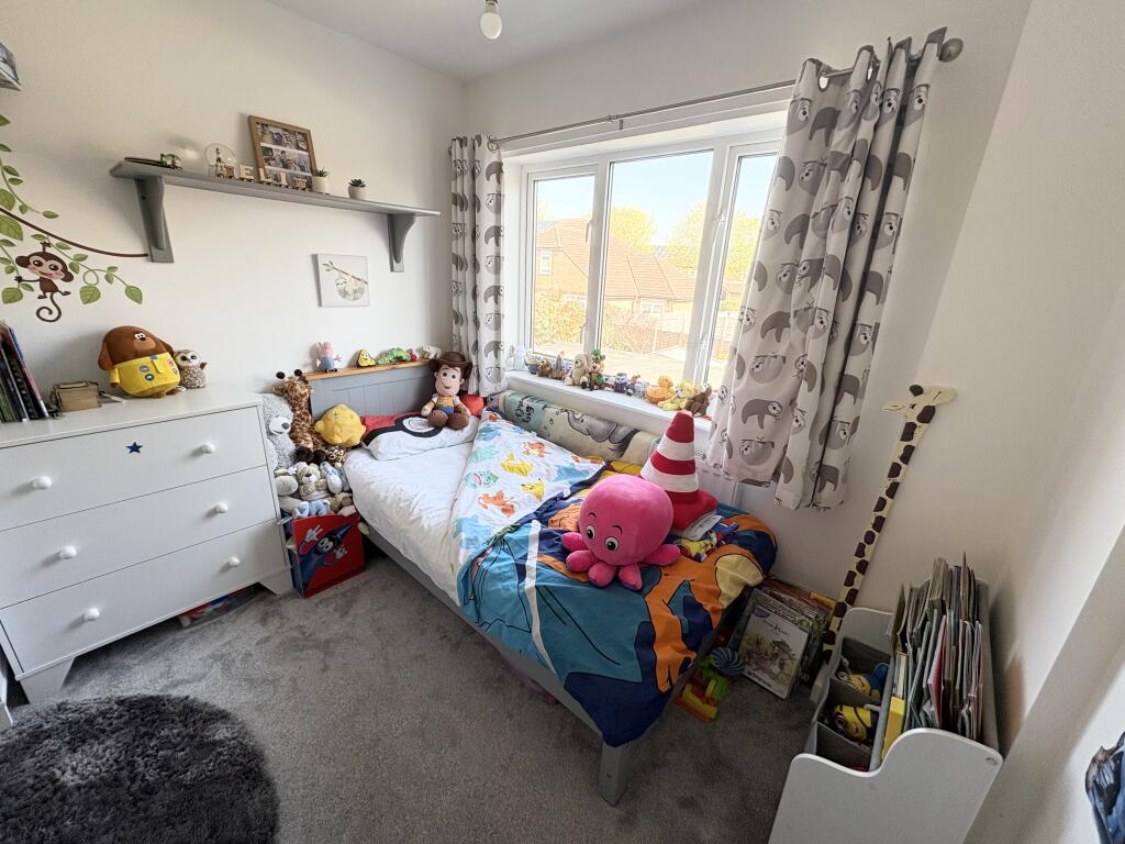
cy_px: 422
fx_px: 455
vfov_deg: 85.7
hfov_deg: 102.1
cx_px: 562
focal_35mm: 14
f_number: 2.2
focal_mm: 2.22
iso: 64
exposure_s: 1/144
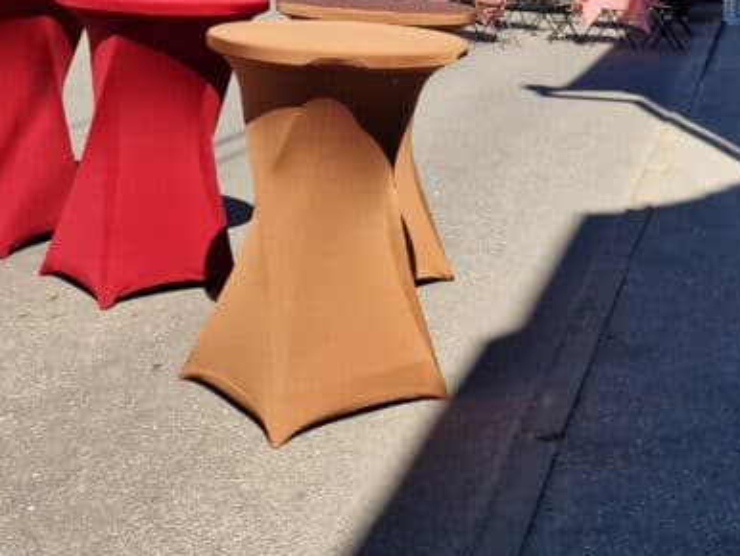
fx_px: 1305
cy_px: -159
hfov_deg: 31.4
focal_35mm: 61
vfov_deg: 21.8
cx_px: 506
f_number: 1.8
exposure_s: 1/844
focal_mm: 6.4
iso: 50
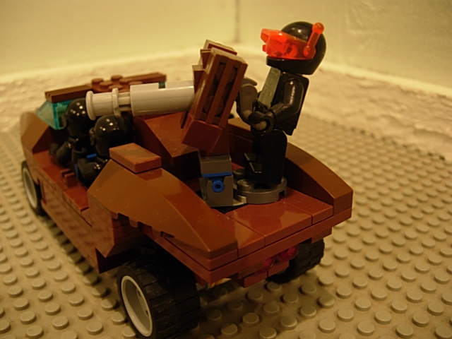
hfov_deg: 51.4
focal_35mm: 36
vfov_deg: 39.7
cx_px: 226
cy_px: 170
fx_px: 470
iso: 122
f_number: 2.7
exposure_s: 1/4
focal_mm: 7.5
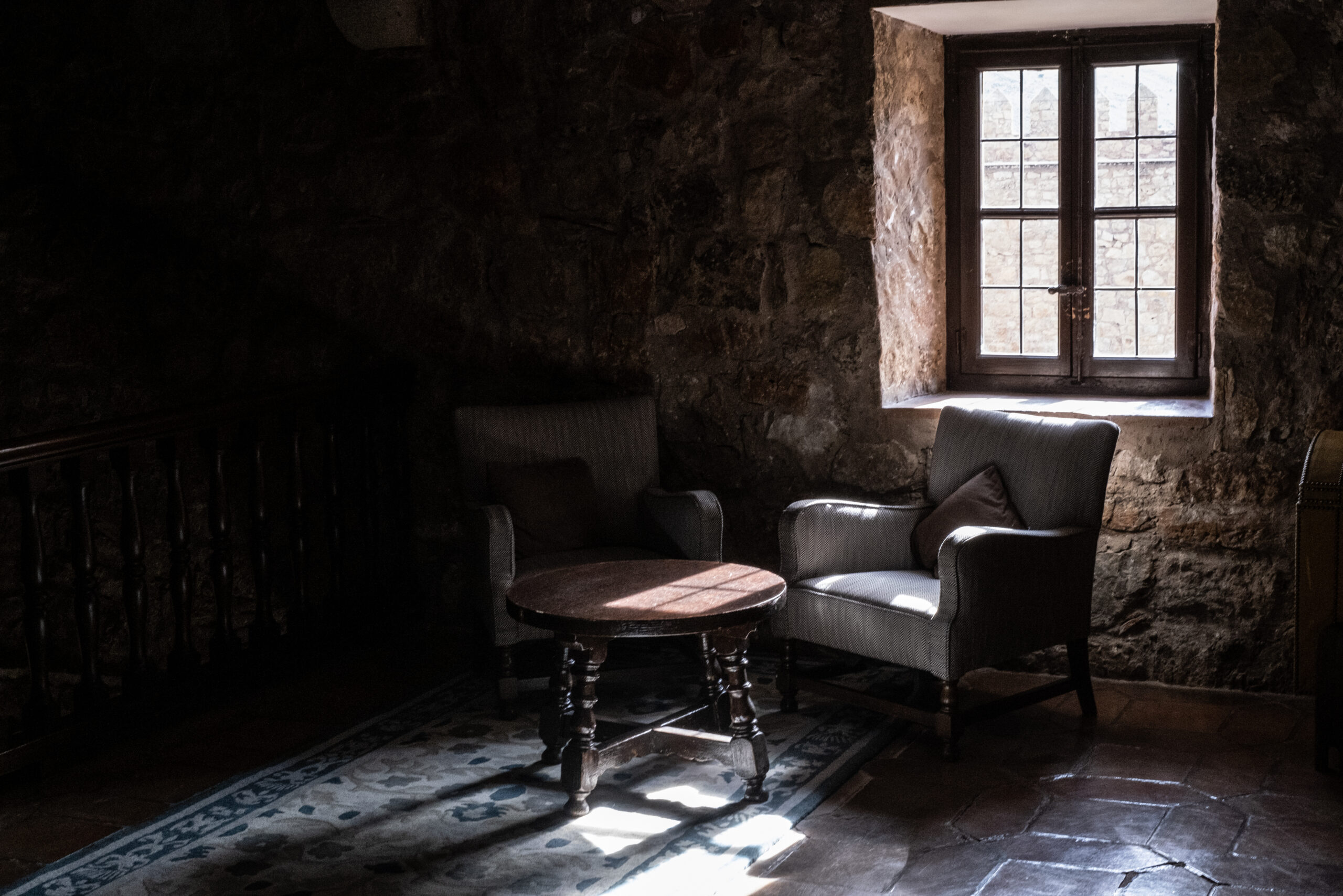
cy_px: 448
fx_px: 1977
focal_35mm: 53
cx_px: 672
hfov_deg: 37.5
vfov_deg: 25.5
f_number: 13
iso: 2500
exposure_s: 1/60
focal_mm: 35
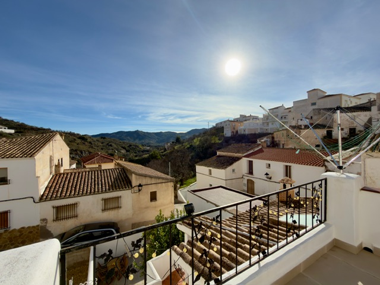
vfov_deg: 85.7
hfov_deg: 102.1
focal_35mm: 14
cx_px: 190
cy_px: 142
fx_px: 154
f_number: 2.2
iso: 20
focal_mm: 2.22
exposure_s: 1/1570
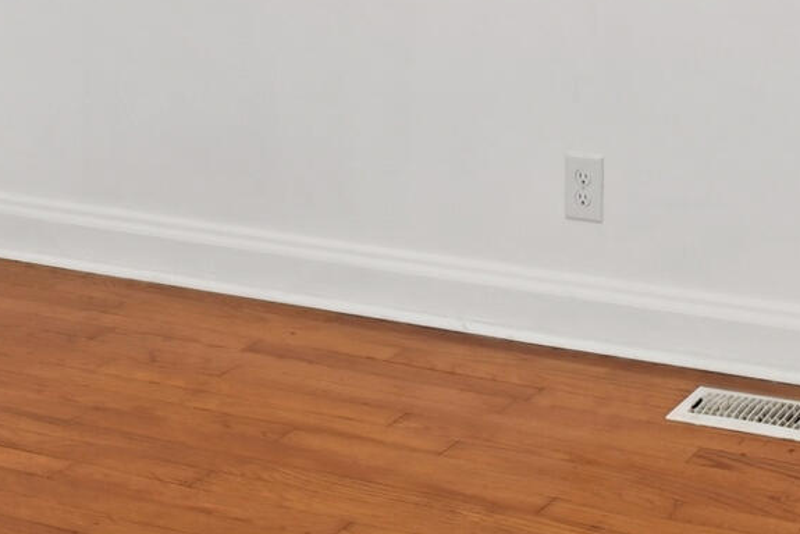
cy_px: -286
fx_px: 1623
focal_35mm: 73
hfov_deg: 26.1
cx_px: 822
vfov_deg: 16.8
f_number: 9
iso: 200
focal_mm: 14
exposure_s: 1/3.33
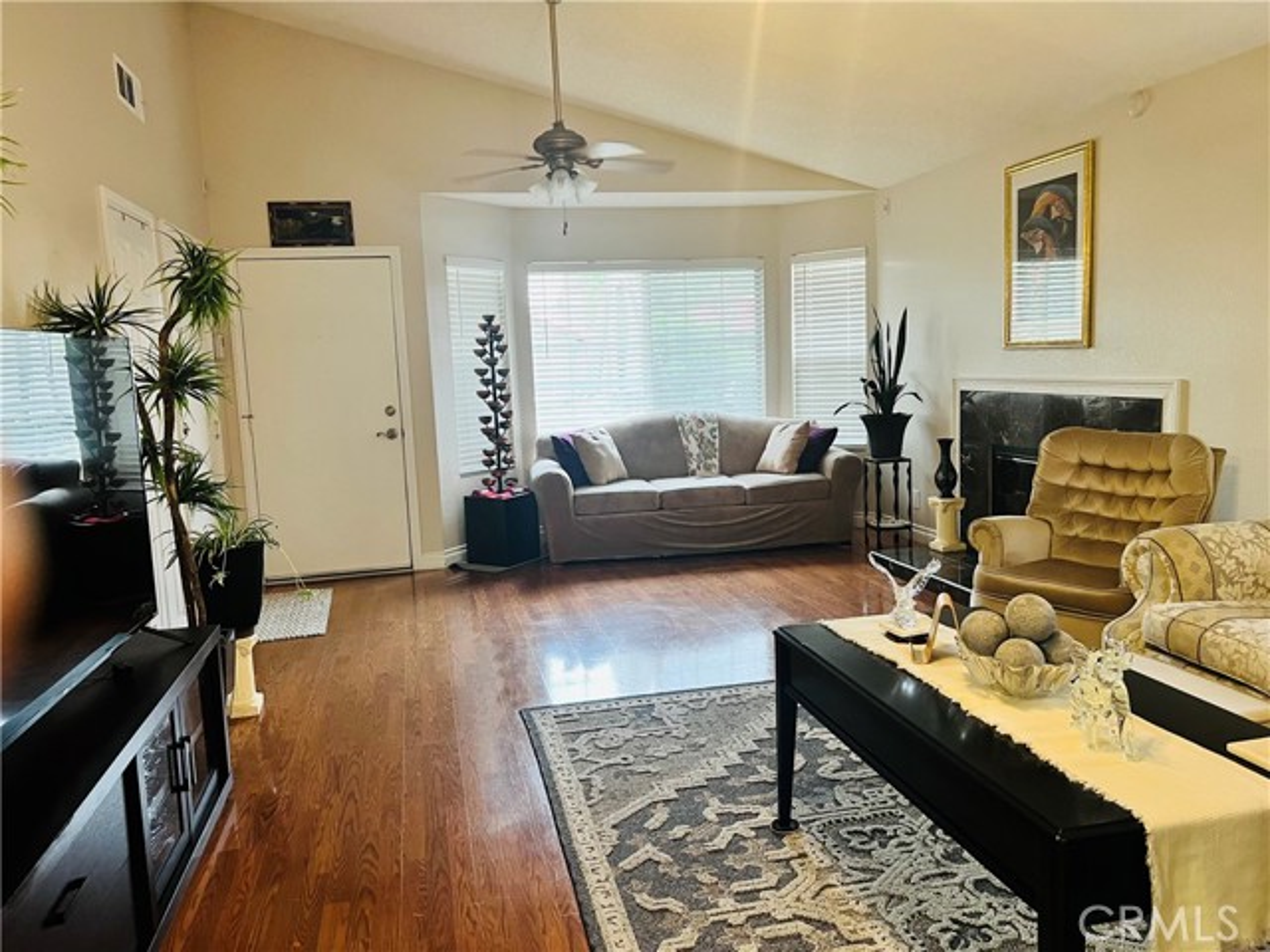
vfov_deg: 53.1
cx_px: 635
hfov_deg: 67.3
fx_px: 954
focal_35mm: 26
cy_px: 476
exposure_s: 1/60
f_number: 1.5
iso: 160
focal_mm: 5.7
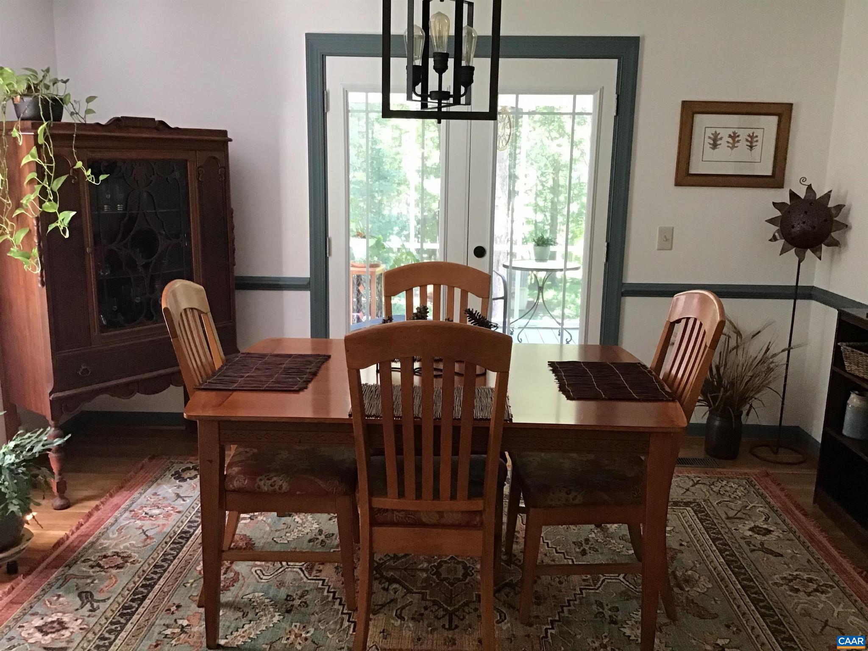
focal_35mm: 31
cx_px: 434
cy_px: 326
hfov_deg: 58.4
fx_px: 777
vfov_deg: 45.4
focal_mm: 3.3
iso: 125
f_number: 2.4
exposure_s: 1/30
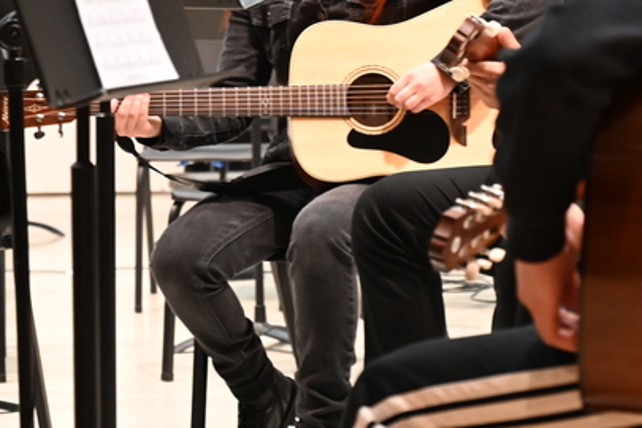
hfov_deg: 11.6
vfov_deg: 7.7
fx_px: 3156
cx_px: 265
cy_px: -7
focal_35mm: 177
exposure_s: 1/60
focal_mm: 70
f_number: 4
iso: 3600
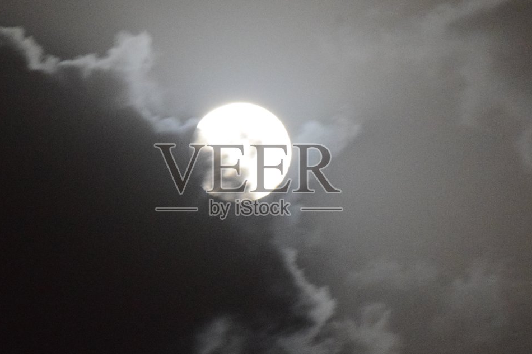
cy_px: 182
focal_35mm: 758
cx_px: 249
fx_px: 11199
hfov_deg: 2.7
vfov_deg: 1.8
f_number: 11
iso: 6400
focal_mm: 300
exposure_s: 1/5
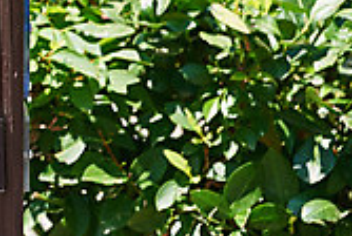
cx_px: -214
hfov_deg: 9.5
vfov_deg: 6.6
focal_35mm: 208
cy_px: -86
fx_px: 2037
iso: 200
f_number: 5.6
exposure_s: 1/400
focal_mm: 58
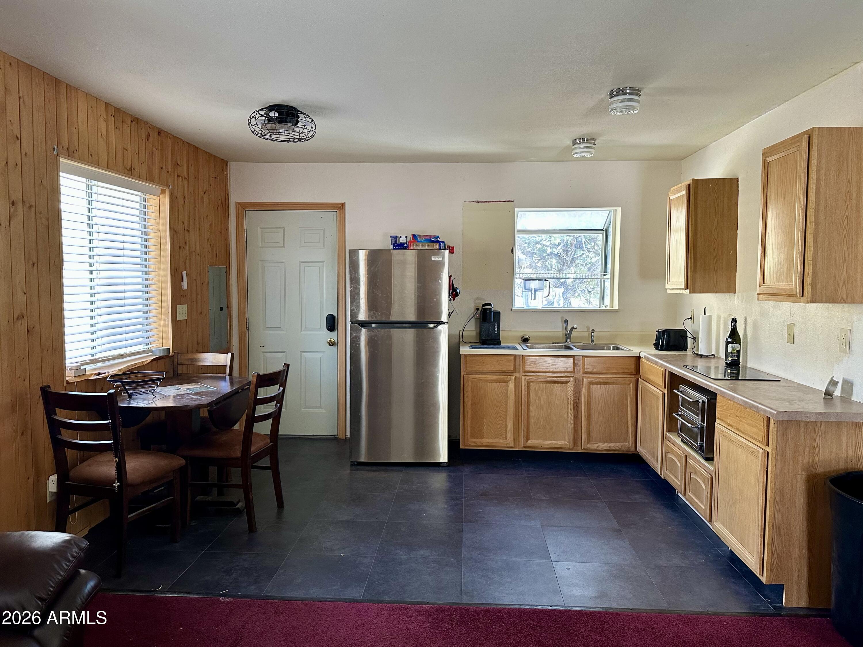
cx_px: 432
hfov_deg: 71.6
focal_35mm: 24
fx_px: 598
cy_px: 324
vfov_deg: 56.8
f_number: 1.78
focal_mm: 6.86
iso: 250
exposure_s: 1/61
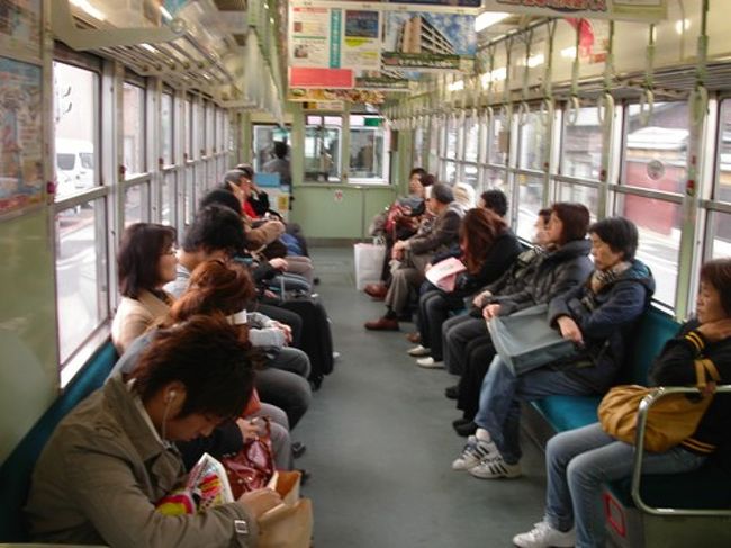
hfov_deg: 49.0
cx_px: 366
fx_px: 802
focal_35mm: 38
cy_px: 274
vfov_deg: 37.7
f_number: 3.5
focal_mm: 7.8
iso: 100
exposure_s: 1/45
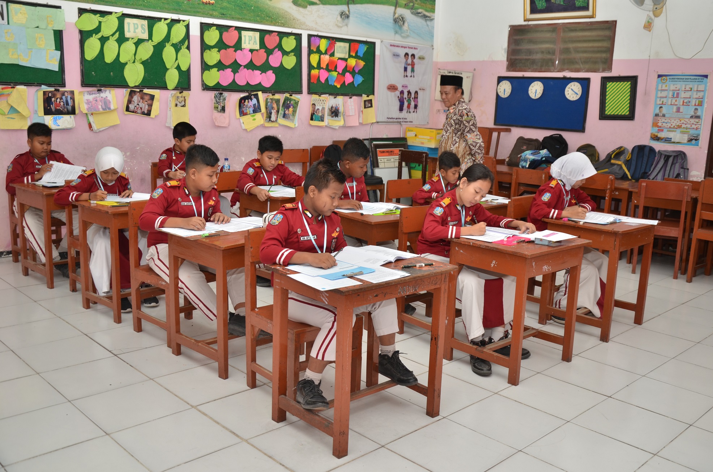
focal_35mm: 33
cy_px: 236
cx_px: 356
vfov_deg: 39.8
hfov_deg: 57.3
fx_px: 652
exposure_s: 1/60
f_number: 5
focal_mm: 22
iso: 200
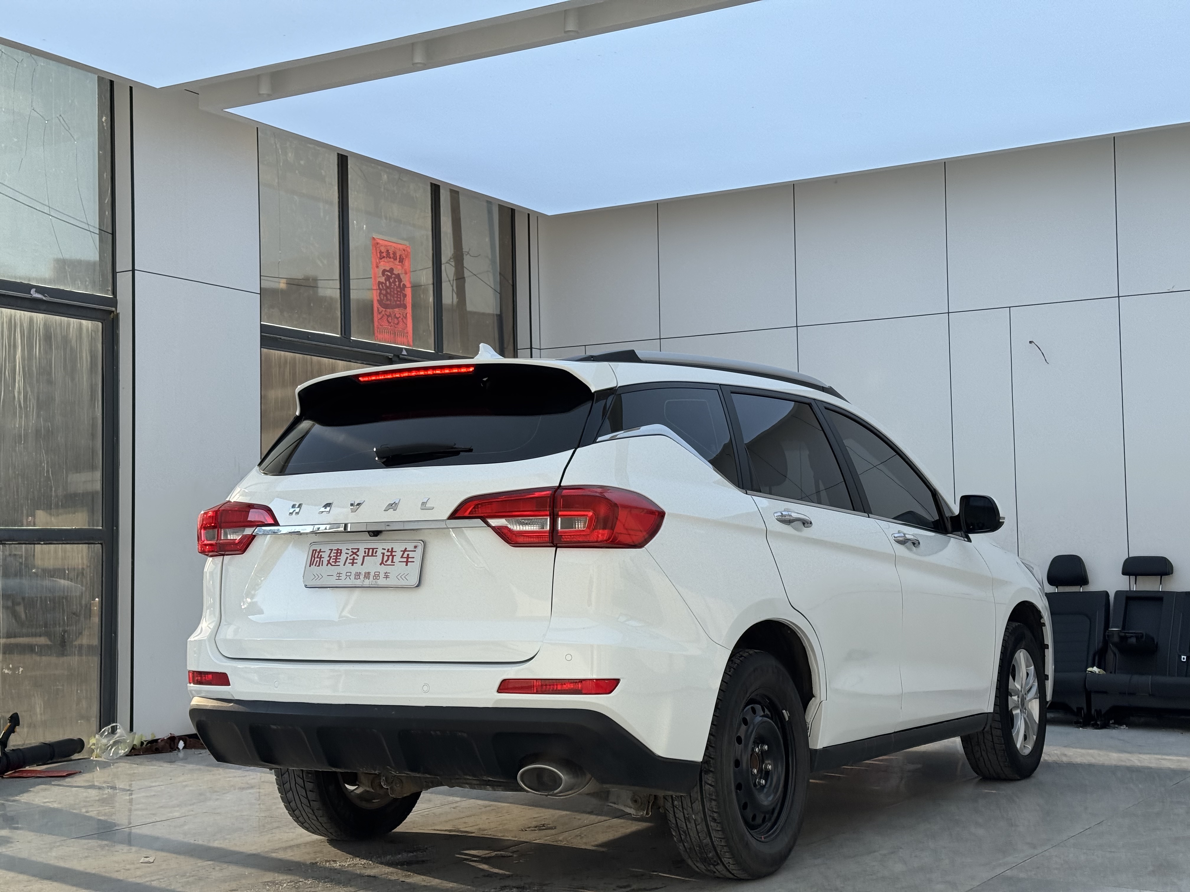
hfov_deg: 39.7
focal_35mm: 48
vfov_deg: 30.3
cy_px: 446
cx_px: 595
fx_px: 1650
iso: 64
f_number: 1.78
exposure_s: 1/1238
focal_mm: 6.76
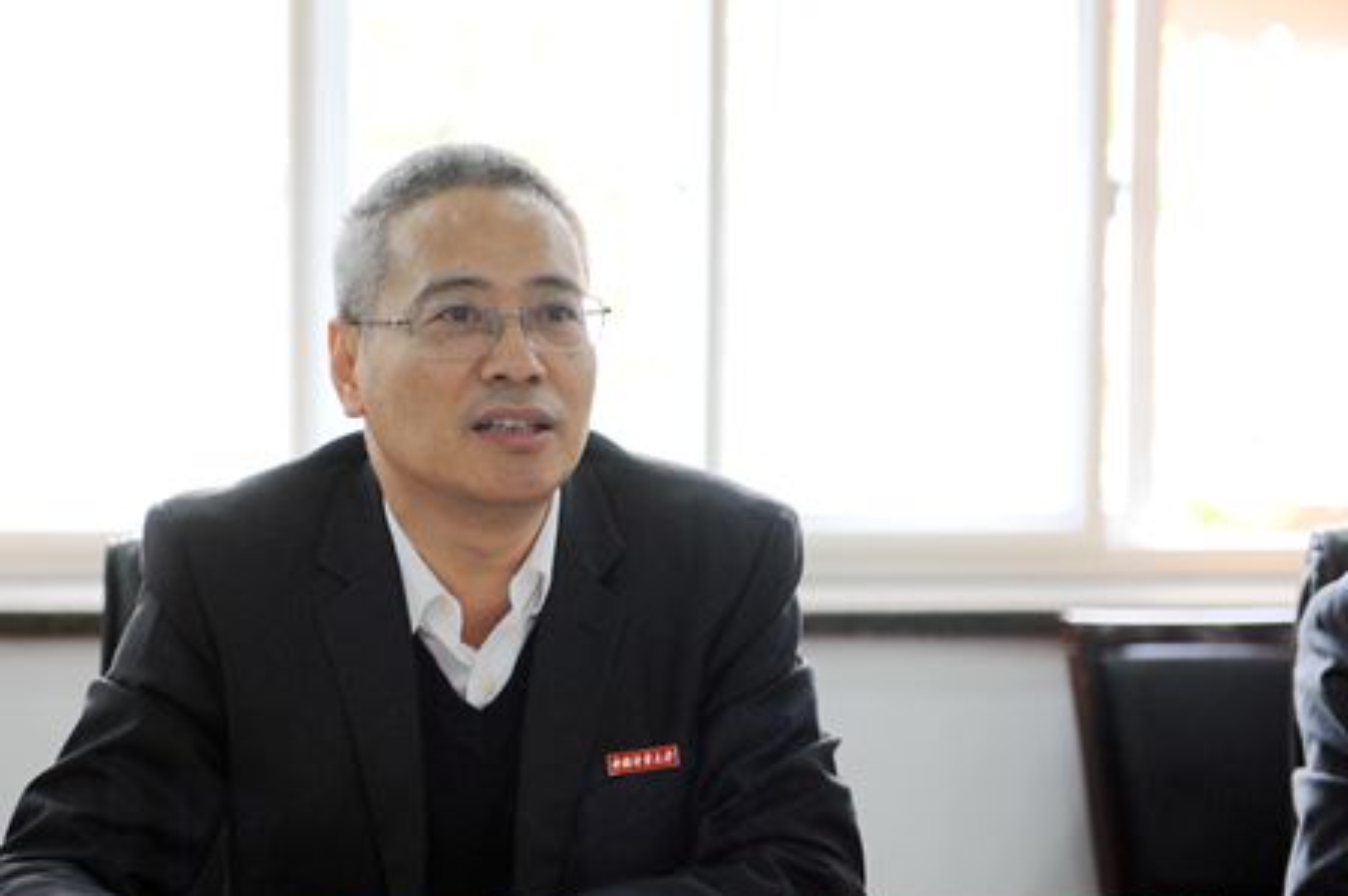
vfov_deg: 13.6
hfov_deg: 20.3
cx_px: 433
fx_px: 3742
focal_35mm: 100
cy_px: 610
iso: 1250
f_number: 2.8
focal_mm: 70
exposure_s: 1/125
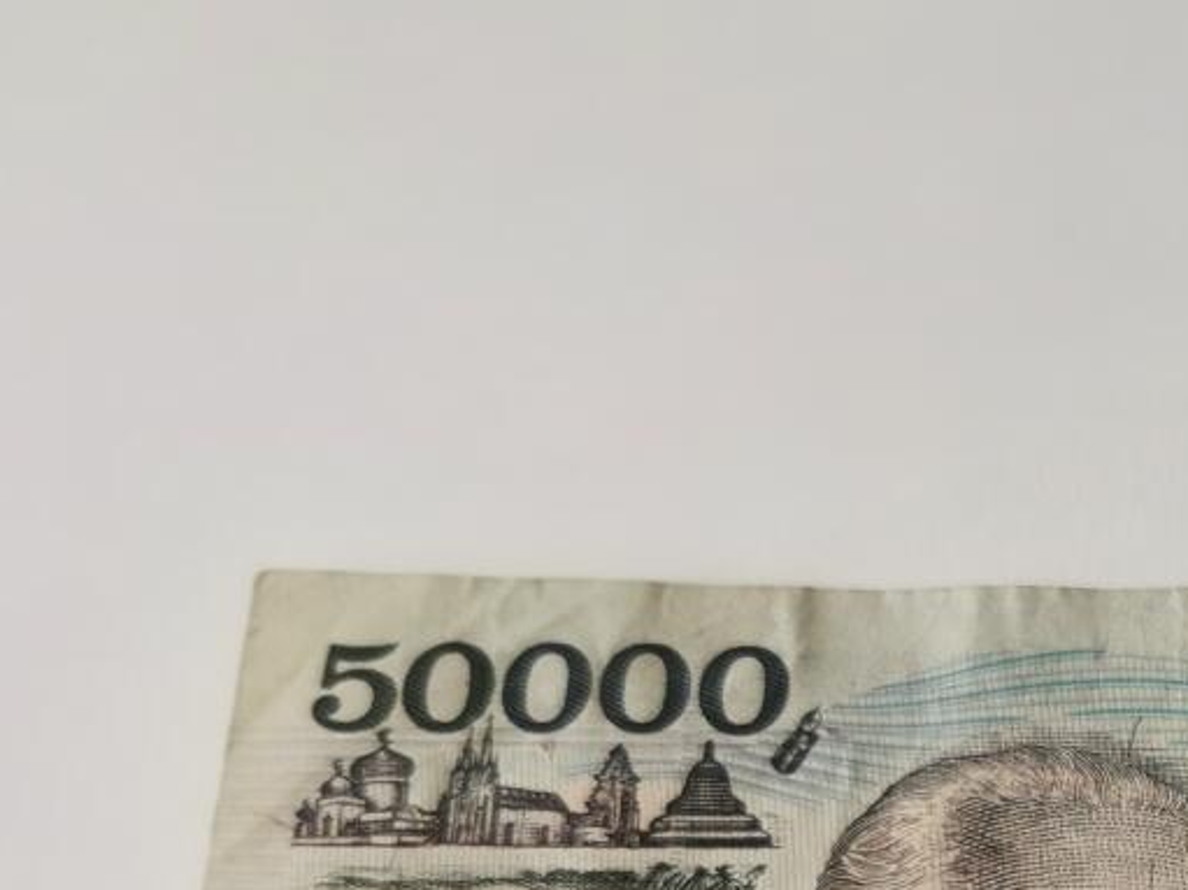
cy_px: 1015
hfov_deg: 24.5
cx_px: 1323
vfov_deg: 19.0
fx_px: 2539
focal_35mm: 74
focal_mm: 5.56
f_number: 1.6
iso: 50
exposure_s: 1/100
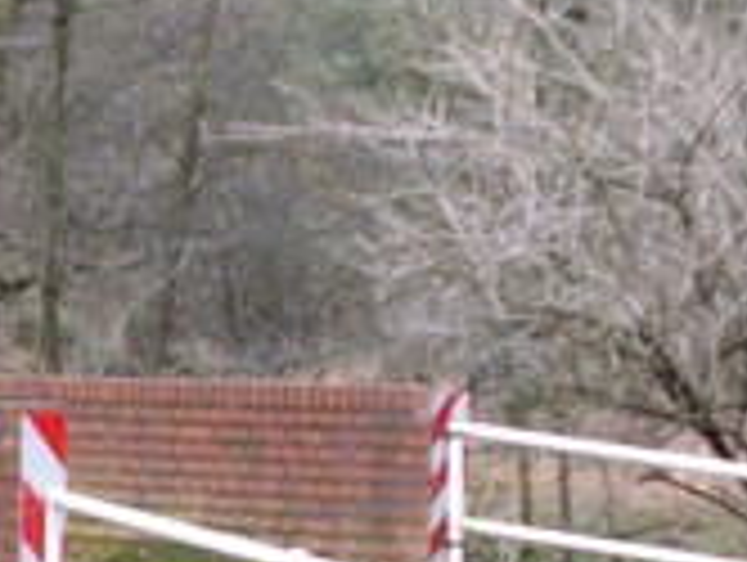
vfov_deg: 8.2
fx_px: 3912
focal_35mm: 181
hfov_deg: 10.6
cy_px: 582
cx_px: -277
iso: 100
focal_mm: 8.1
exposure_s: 1/60
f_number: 3.1
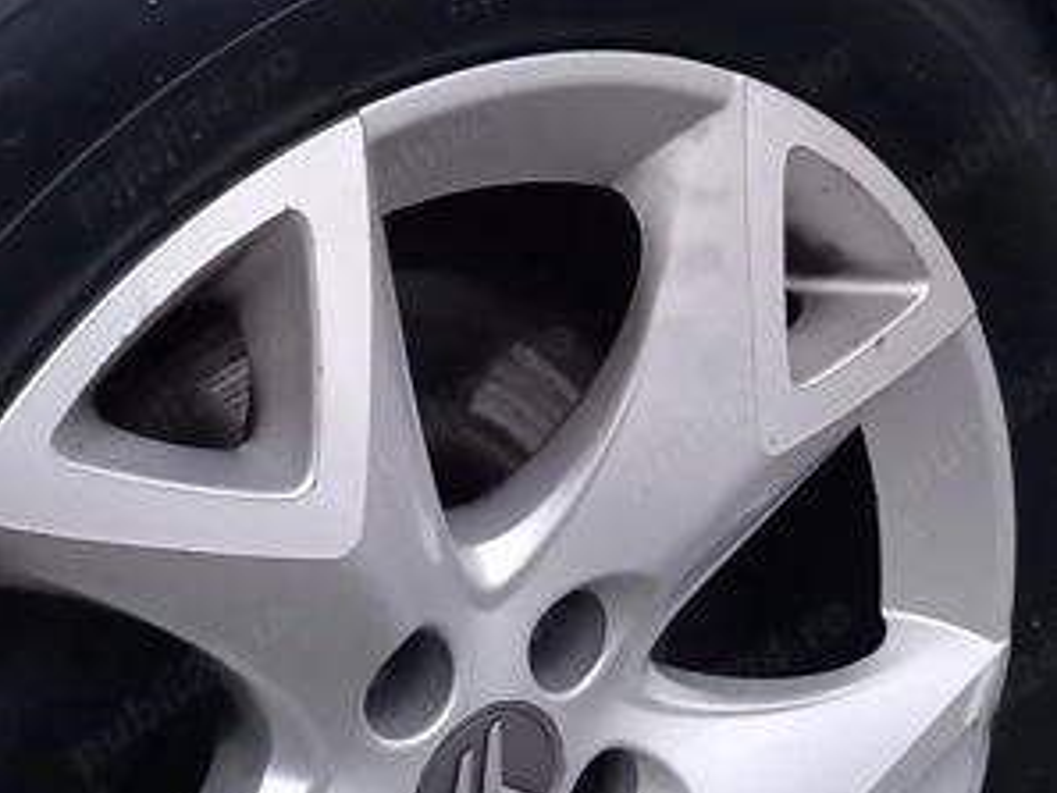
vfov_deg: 18.9
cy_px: 452
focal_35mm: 78
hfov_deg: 25.0
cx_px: 530
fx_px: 2383
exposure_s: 1/16.7
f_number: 1.8
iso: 1740
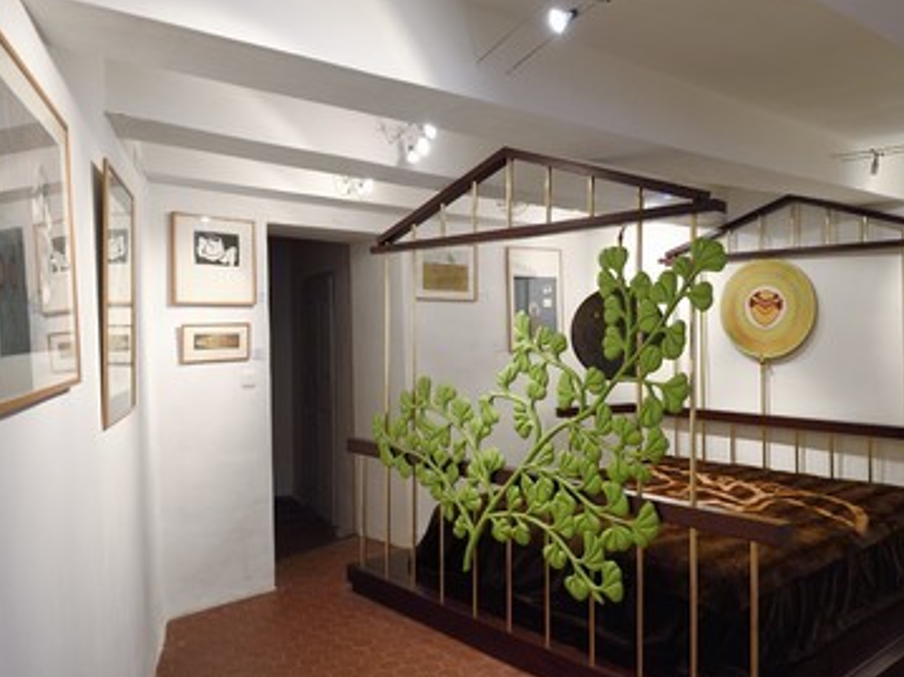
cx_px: 499
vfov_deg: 51.3
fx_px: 705
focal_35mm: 27
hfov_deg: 65.2
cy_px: 335
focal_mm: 24
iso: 1000
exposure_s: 1/60
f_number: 7.1
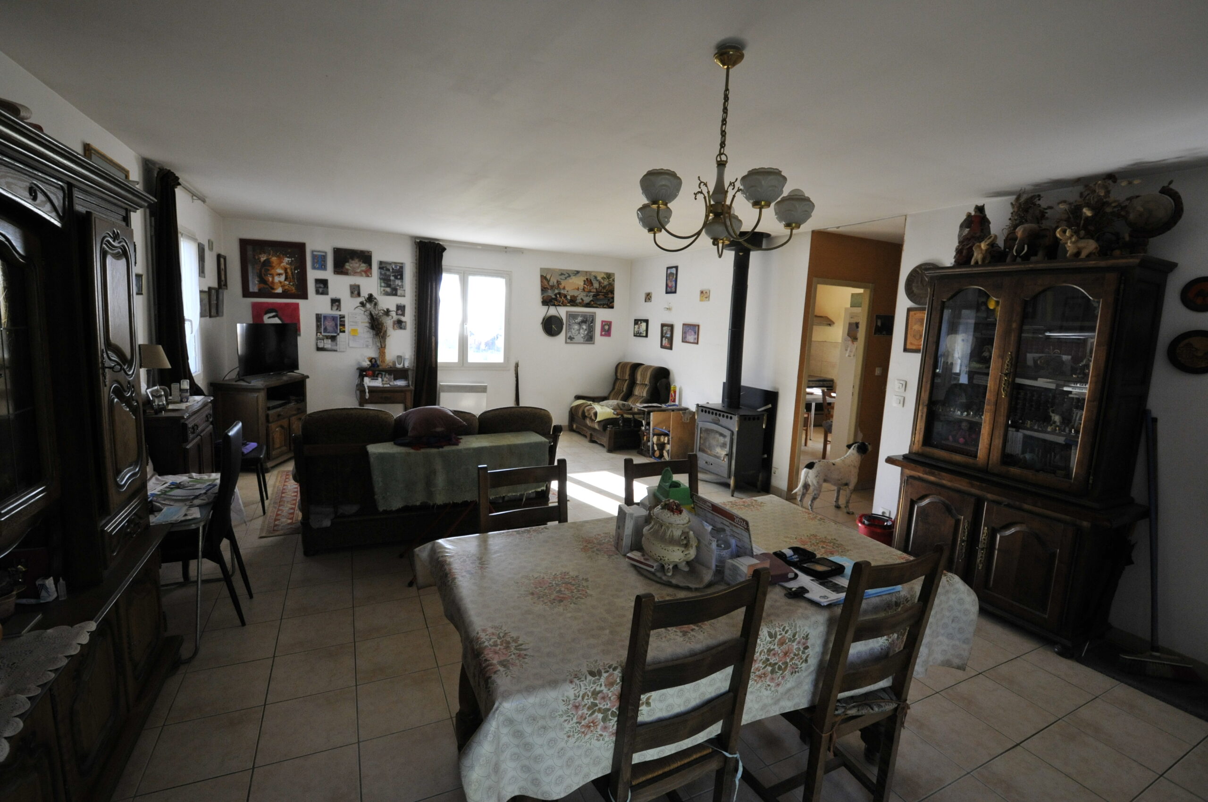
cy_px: 401
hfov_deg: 100.5
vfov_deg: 77.2
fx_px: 503
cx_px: 604
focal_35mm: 15
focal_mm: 10
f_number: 5.6
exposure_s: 1/125
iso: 800
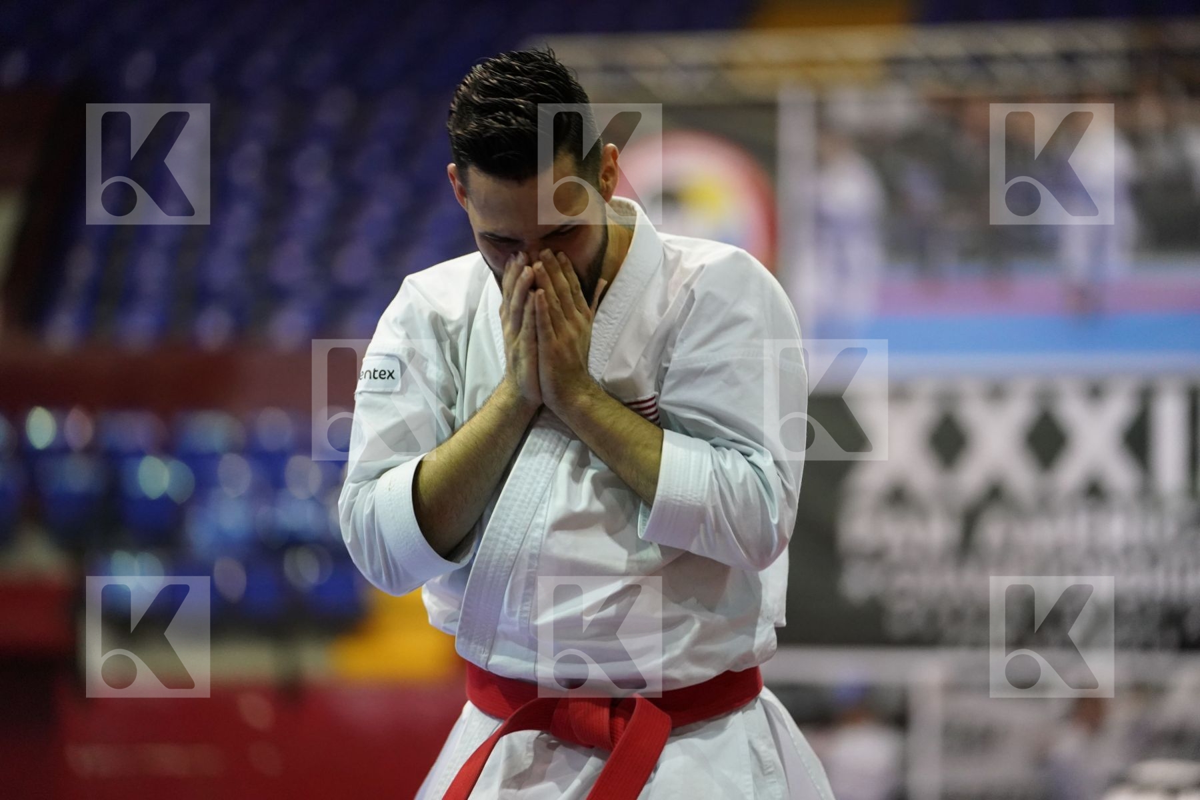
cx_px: 600
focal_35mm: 158
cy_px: 400
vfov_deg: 8.7
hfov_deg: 13.0
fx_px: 5266
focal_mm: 158
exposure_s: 1/250
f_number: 2.8
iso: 4000
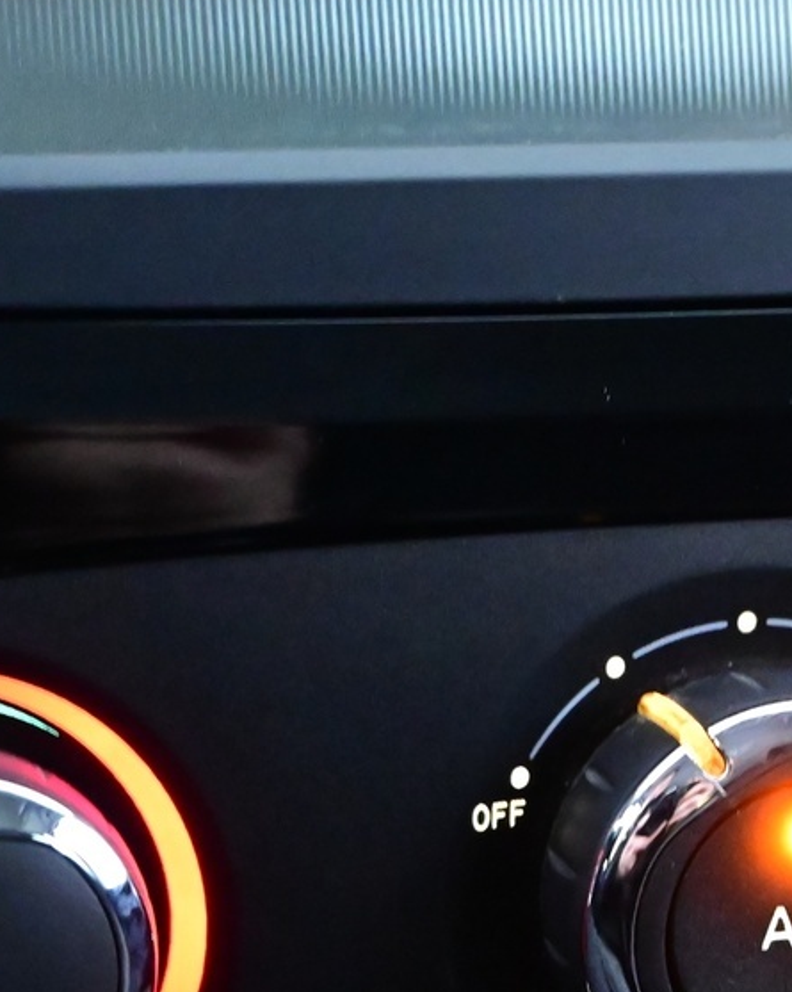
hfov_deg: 13.6
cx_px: 648
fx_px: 3304
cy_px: 910
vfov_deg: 16.8
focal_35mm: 113
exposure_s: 1/15
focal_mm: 27.5
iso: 6400
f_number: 4.5
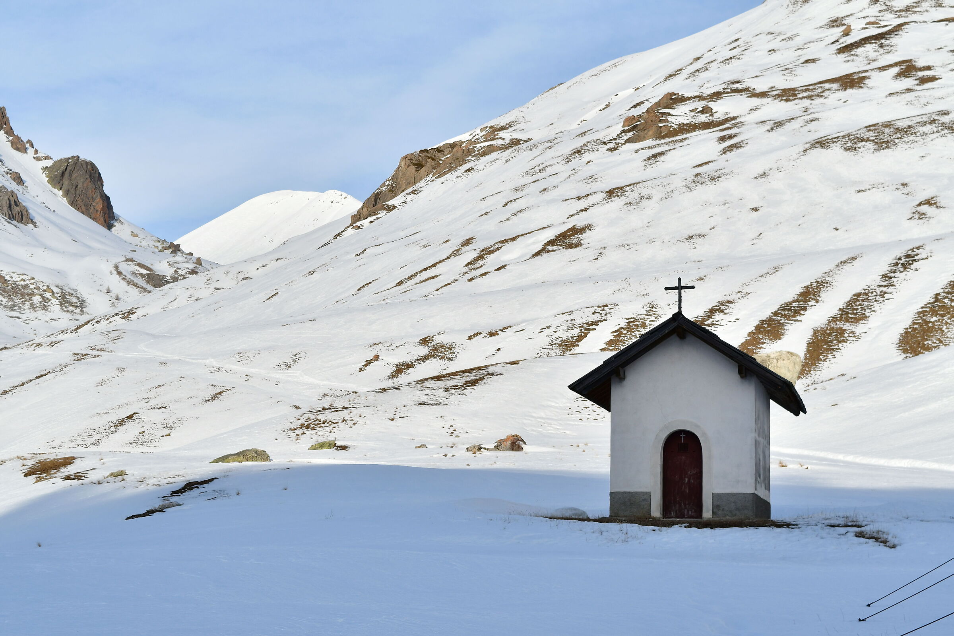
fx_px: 1908
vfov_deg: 18.9
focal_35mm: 72
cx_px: 477
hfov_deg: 28.1
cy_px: 318
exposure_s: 1/1000
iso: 200
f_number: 8
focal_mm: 48
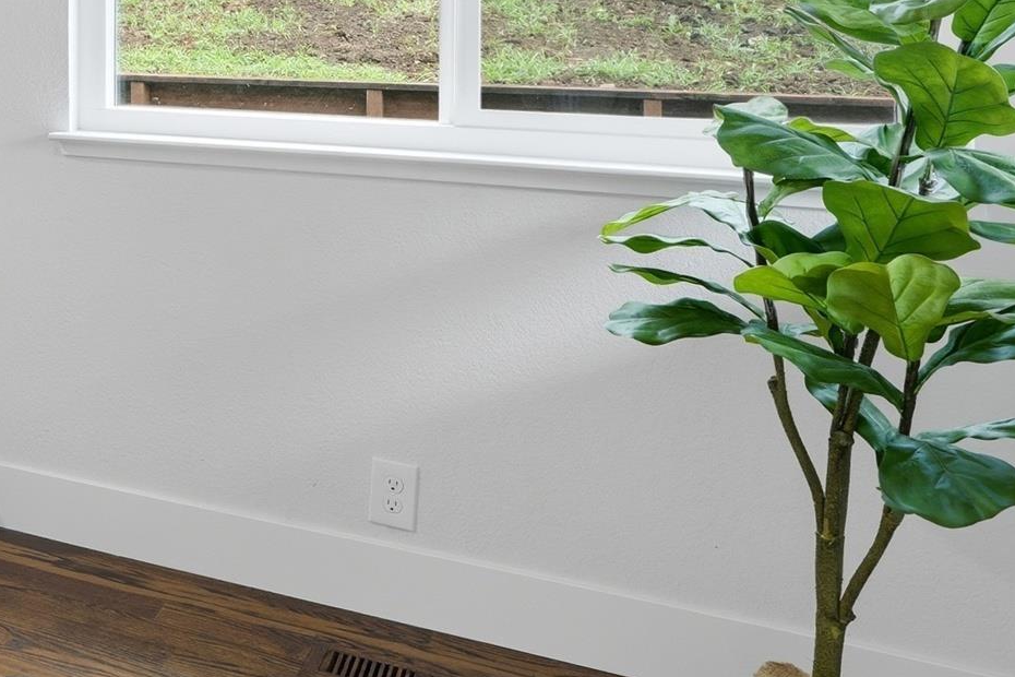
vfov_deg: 29.2
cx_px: -219
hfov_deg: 35.3
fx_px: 1212
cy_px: -1
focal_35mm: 43
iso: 250
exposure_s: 1/100
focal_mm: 16
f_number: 9
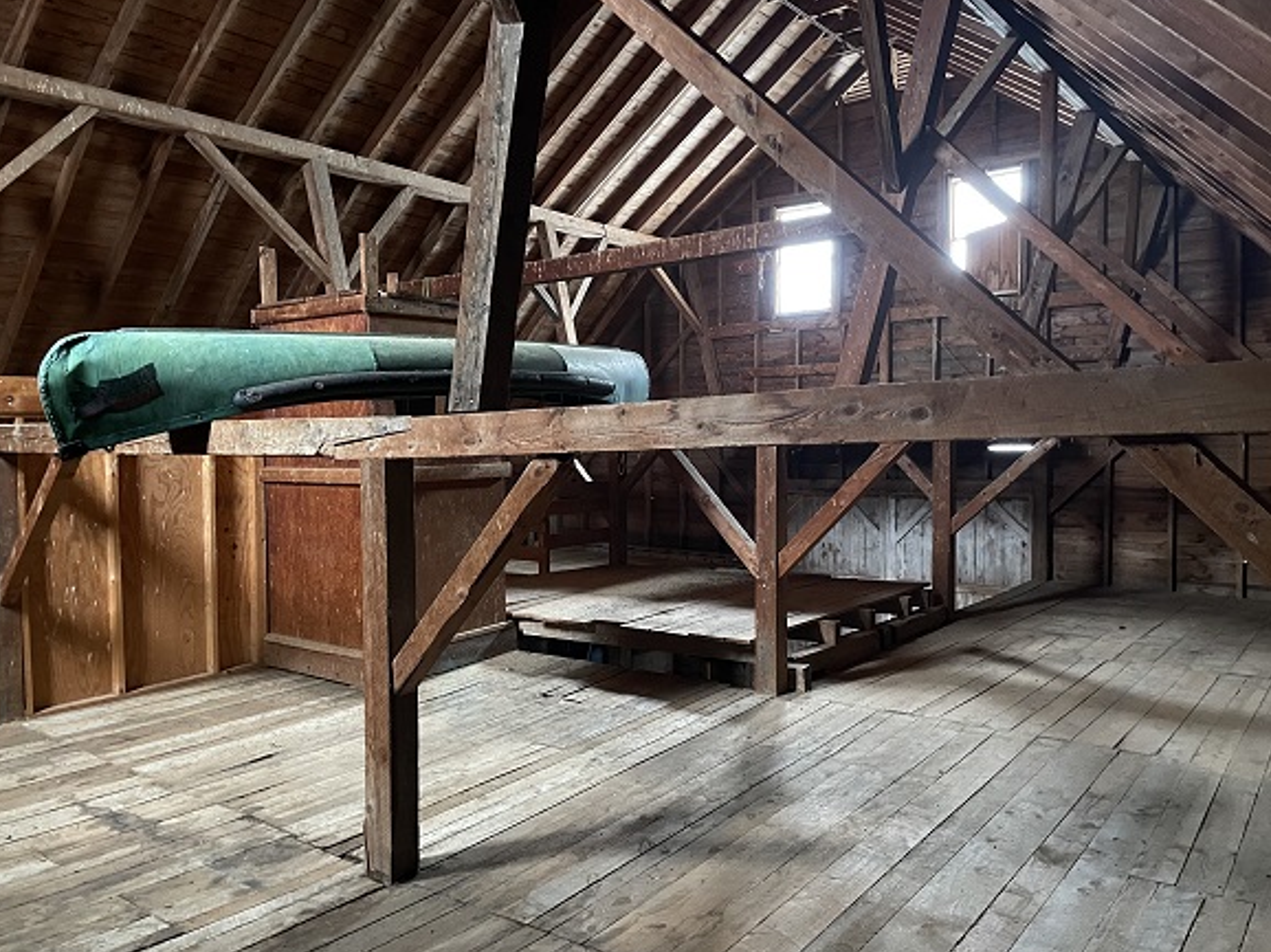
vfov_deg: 51.3
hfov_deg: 65.3
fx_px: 991
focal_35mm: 27
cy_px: 488
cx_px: 633
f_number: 1.6
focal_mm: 4.2
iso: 800
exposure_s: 1/30
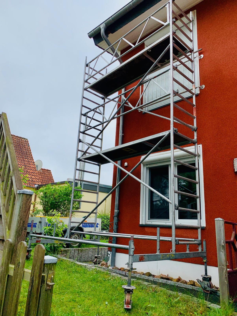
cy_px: 158
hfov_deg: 53.1
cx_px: 118
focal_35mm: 26
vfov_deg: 67.3
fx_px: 237
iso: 25
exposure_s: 1/771
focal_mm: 4.25
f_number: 1.8
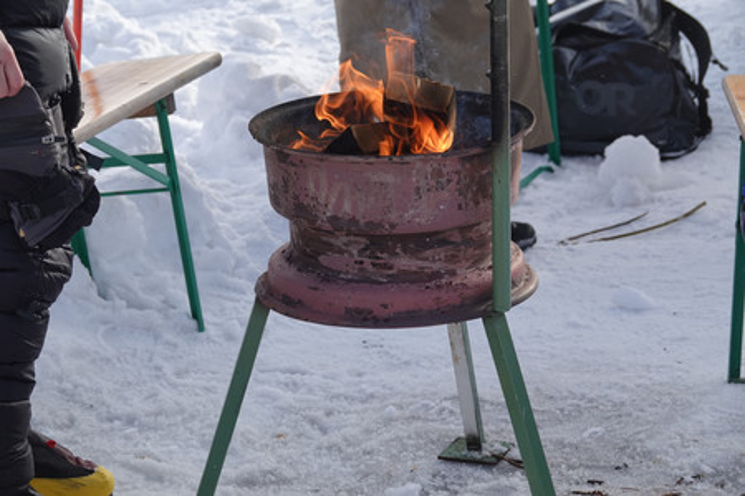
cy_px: 248
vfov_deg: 10.5
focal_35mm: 131
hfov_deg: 15.6
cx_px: 372
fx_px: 2711
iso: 100
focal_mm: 47.94
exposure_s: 1/500
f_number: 4
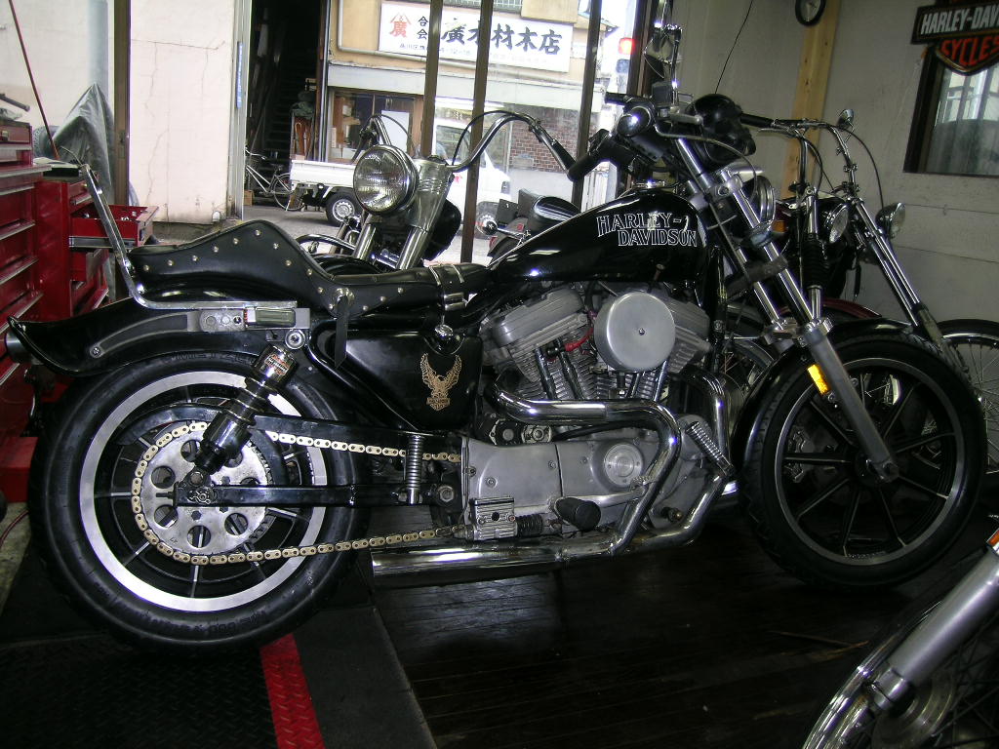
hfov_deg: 63.4
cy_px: 374
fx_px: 808
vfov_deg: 49.7
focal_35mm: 28
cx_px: 500
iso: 50
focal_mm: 5.8
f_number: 2.8
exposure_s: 1/60.1
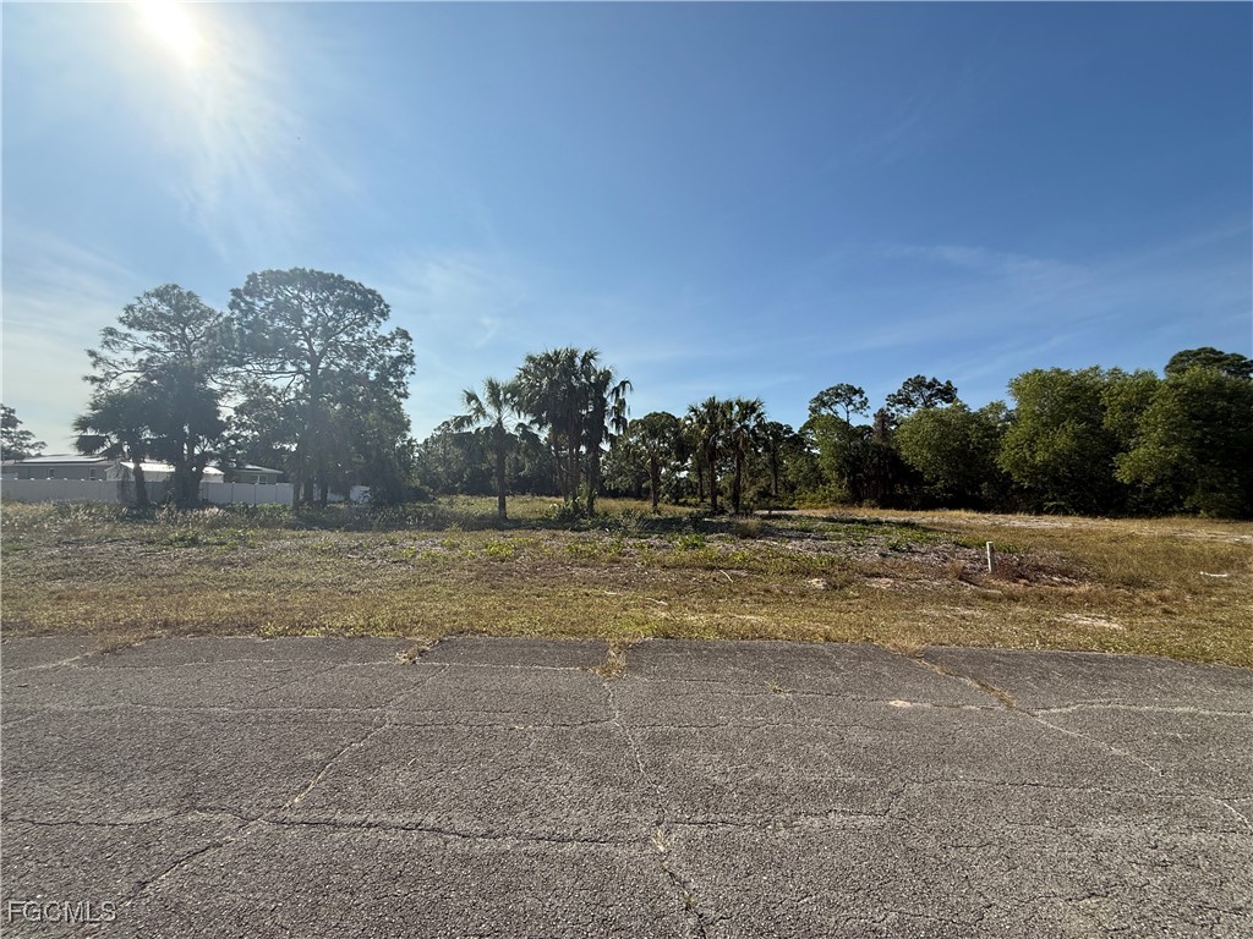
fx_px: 507
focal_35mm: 14
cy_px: 470
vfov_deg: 85.7
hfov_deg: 102.1
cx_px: 626
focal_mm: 2.22
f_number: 2.2
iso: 50
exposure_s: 1/2717
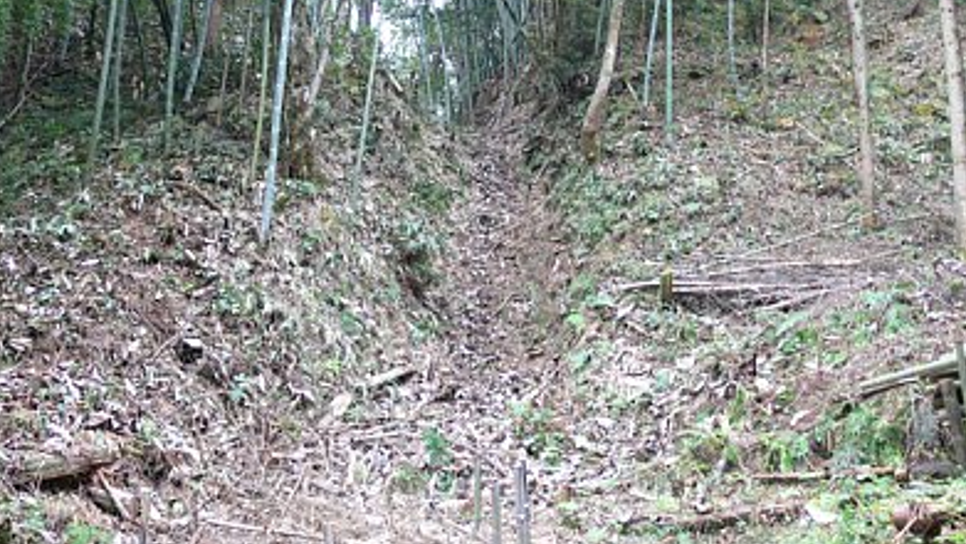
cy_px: 218
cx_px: 479
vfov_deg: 30.4
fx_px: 999
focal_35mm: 39
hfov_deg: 51.6
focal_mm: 7.4
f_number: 2.8
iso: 100
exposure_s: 1/30
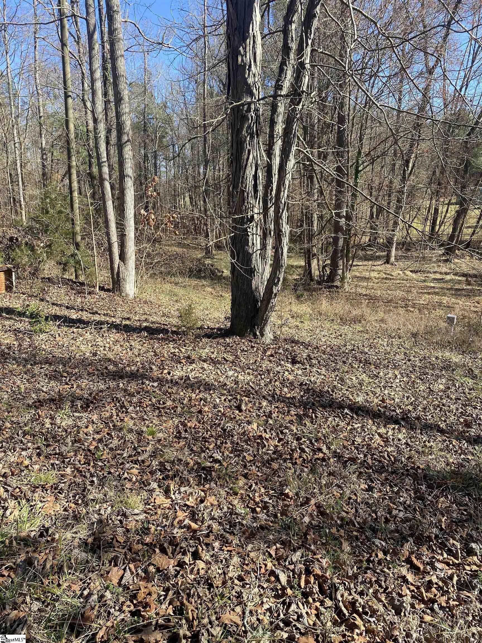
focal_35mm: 26
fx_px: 483
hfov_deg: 53.1
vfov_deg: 67.3
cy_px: 322
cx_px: 241
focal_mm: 4.25
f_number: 1.8
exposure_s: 1/833
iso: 32
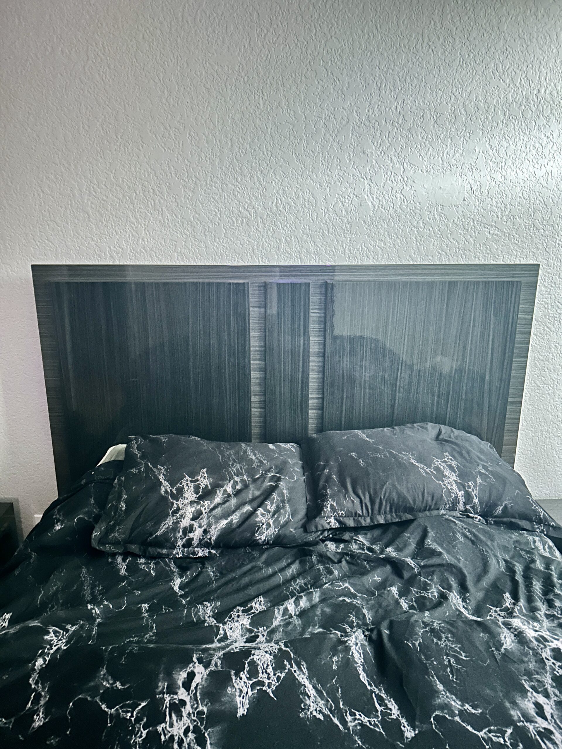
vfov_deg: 67.3
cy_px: 374
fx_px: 563
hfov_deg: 53.1
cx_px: 281
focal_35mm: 26
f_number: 1.5
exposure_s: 1/9
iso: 1600
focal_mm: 5.7
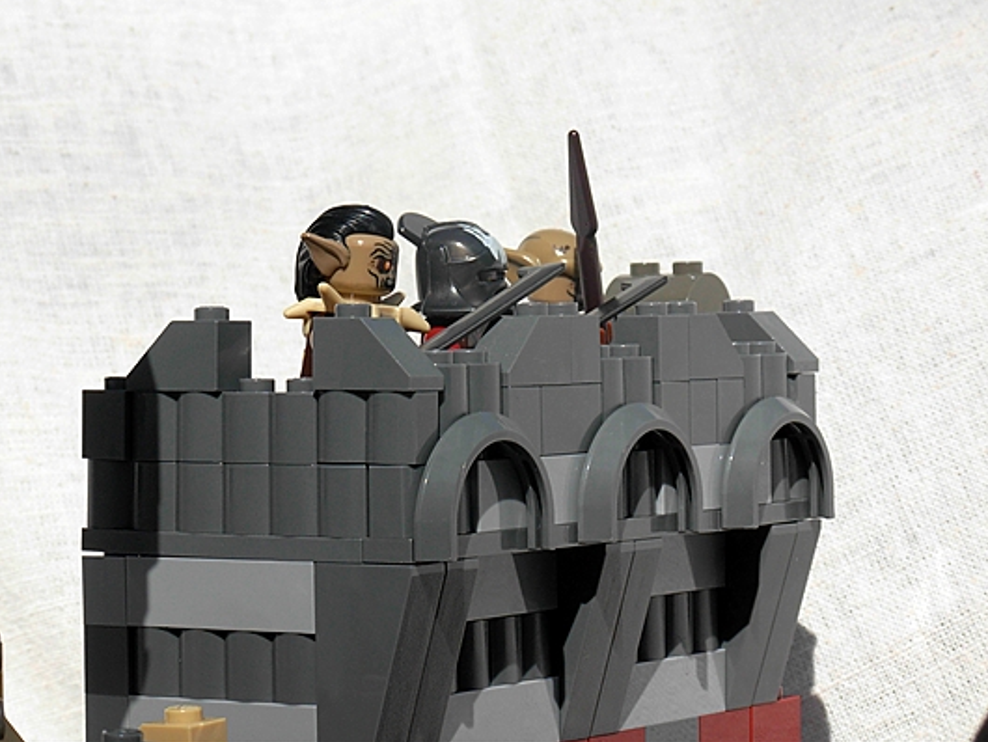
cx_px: 481
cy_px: 324
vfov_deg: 10.8
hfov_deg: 14.3
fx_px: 3941
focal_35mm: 138
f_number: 7.3
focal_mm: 20.2
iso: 79
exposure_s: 1/395
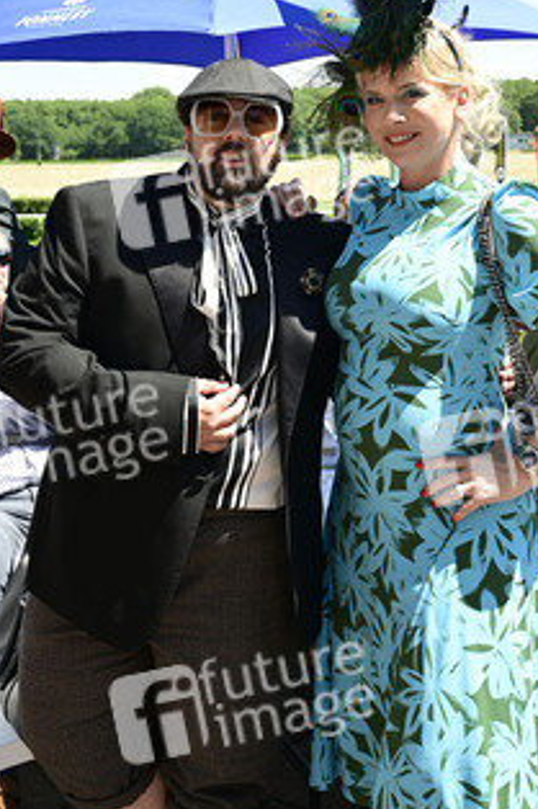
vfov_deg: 38.7
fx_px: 1144
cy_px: 317
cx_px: 317
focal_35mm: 51
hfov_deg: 26.4
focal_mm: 40
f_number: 6.3
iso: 100
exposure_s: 1/200
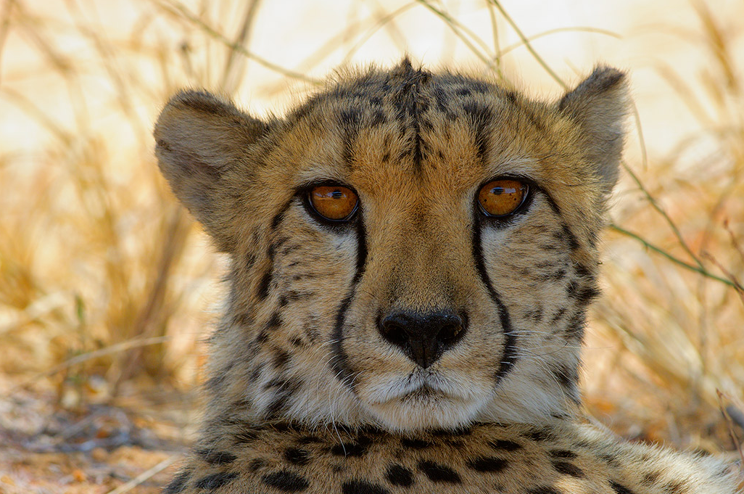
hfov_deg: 2.9
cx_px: 339
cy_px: 332
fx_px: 14487
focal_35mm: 702
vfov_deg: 2.0
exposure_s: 1/250
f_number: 7.1
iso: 250
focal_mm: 300
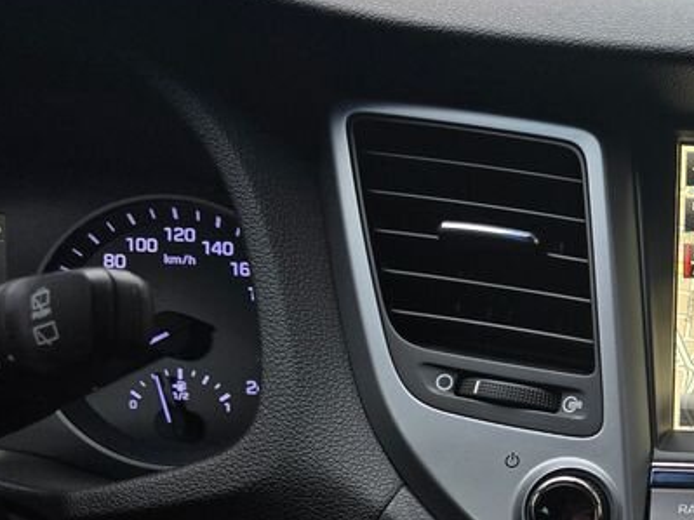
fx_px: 1183
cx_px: 882
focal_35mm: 59
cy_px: 590
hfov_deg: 27.7
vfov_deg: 23.1
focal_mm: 6.3
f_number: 1.7
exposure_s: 1/180
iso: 125
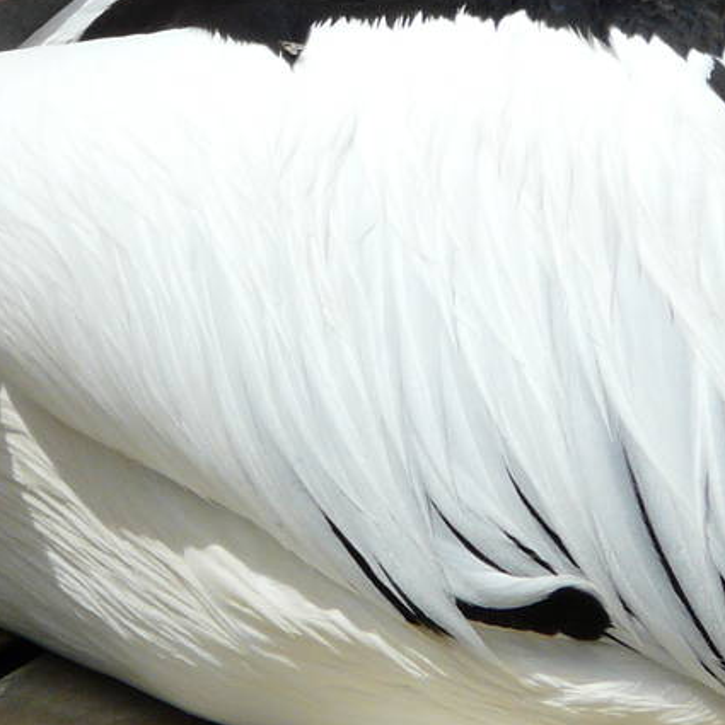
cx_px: -252
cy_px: -186
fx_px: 24999
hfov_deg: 1.7
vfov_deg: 1.7
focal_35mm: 1055
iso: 100
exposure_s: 1/200
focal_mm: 52.1
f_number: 5.6
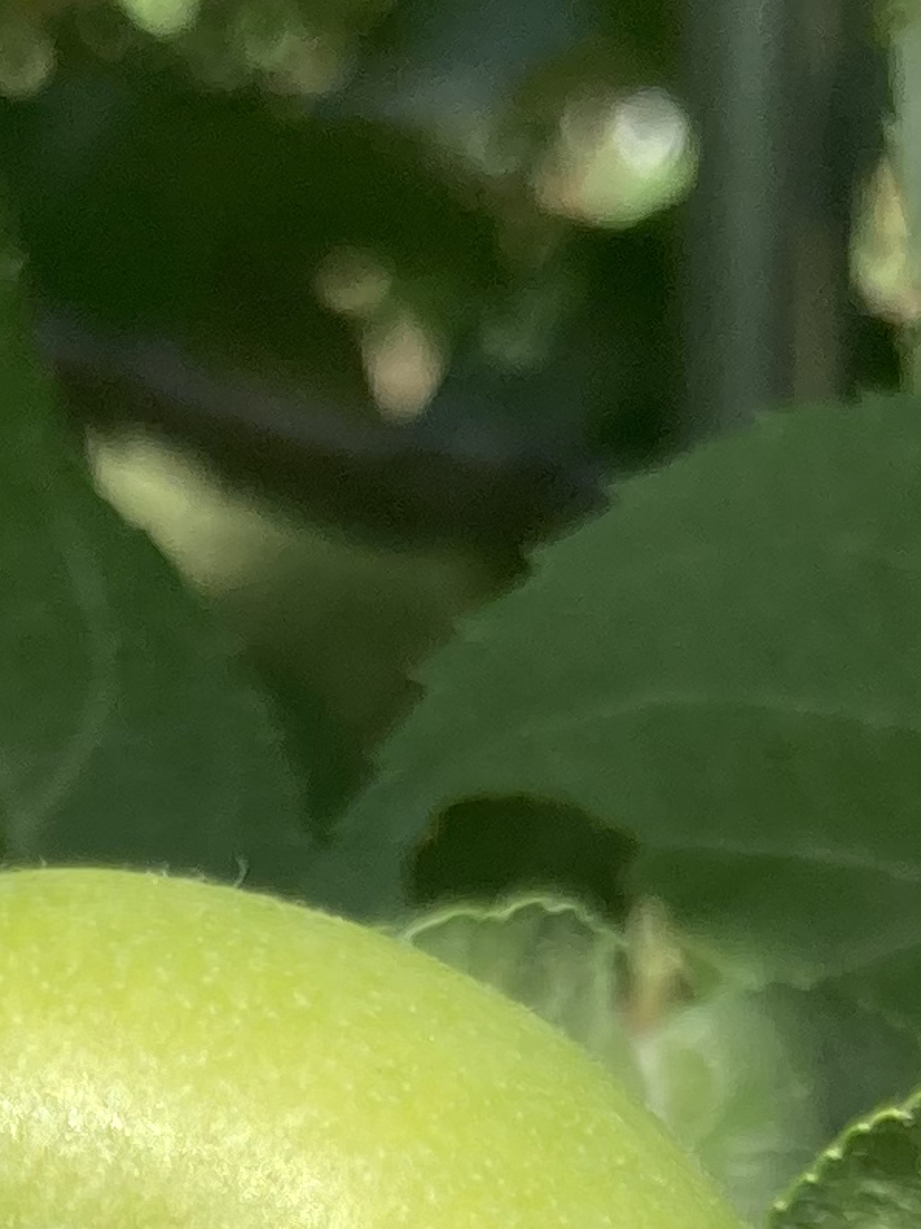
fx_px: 5039
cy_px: 1952
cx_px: 380
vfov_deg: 13.0
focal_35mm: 142
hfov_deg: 10.4
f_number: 1.8
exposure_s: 1/1499
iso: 20
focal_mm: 3.99
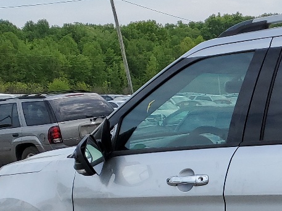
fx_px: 742
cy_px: 233
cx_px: 439
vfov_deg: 15.8
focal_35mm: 91
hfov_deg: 18.7
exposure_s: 1/2500
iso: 50
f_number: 1.5
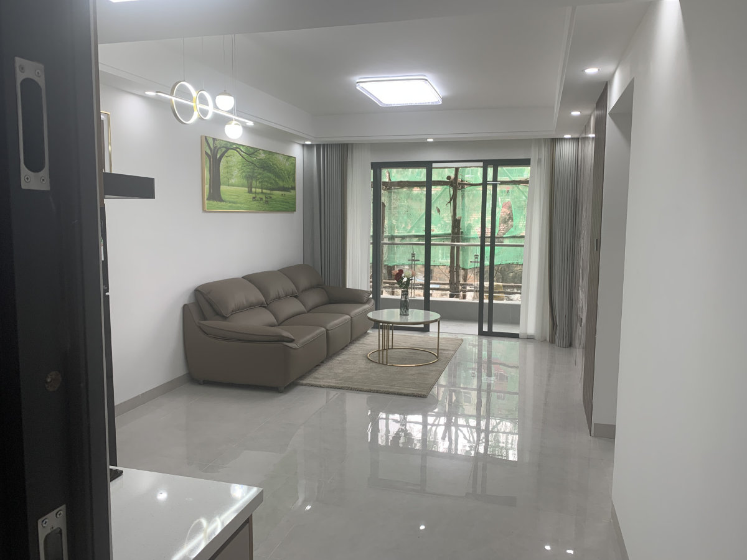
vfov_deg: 53.1
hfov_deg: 67.3
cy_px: 280
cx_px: 374
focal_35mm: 26
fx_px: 561
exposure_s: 1/100
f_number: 1.8
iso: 40
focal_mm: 4.2
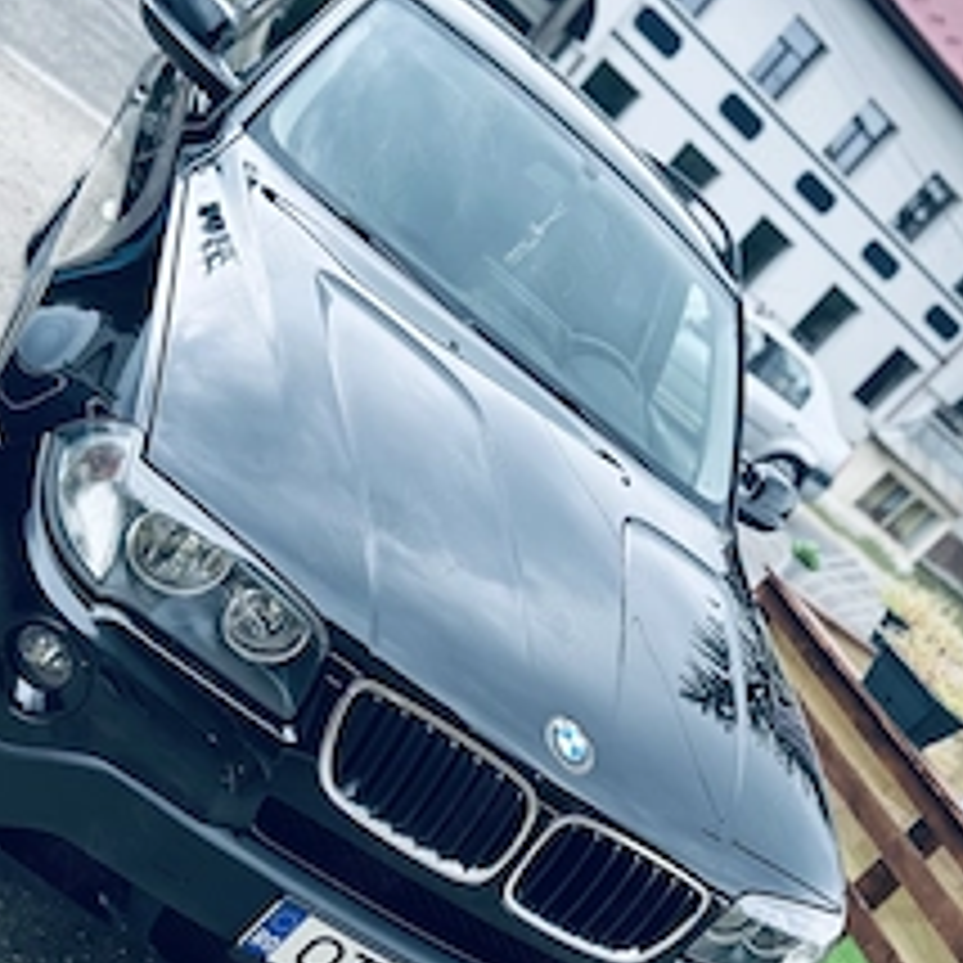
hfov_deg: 39.1
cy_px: 612
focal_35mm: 43
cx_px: 522
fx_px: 1353
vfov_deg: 38.9
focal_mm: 5.7
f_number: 1.5
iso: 50
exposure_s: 1/473
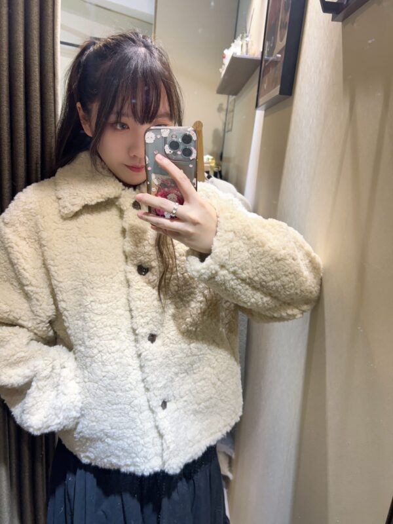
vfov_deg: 67.3
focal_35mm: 26
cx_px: 196
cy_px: 262
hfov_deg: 53.1
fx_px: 394
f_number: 1.5
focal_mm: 5.7
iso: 100
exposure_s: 1/50
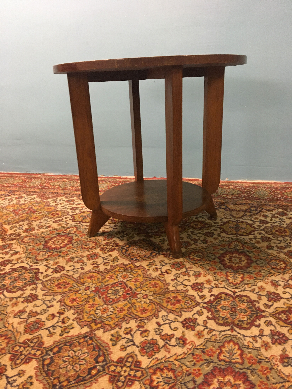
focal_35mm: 29
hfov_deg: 48.2
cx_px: 146
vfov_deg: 61.7
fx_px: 326
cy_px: 194
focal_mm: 4.15
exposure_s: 1/20
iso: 200
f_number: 2.2
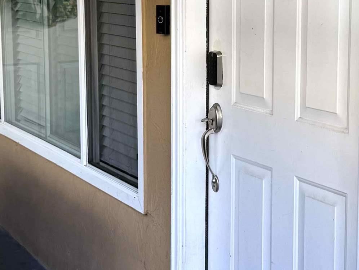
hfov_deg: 26.0
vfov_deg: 19.8
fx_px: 767
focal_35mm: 74
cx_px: 265
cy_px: 68
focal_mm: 6.76
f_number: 1.78
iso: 64
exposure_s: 1/121
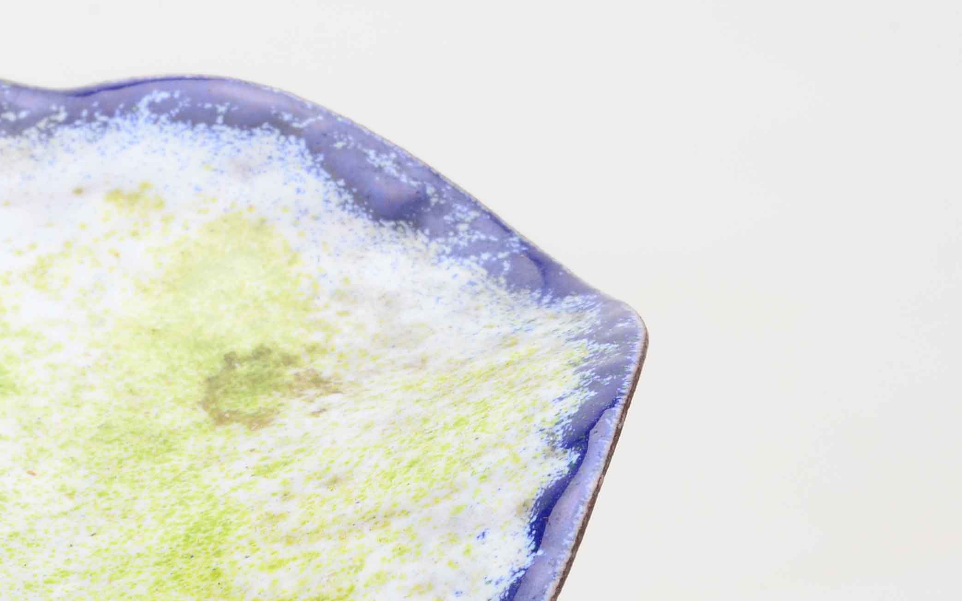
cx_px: 107
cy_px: 701
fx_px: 5197
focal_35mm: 198
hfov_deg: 10.5
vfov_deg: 6.6
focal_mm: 55
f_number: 25
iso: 100
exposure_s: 1/160
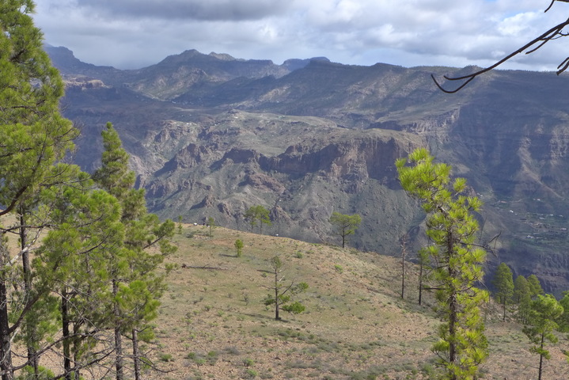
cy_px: 190
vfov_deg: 31.2
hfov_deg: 45.4
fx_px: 680
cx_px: 284
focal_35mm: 43
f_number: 3.2
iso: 400
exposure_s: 1/2000
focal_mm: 8.4
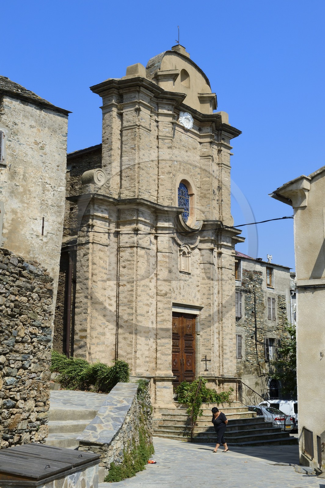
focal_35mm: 50
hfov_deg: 26.9
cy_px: 244
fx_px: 678
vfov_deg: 39.6
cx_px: 162
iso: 200
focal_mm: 50
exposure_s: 1/320
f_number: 13
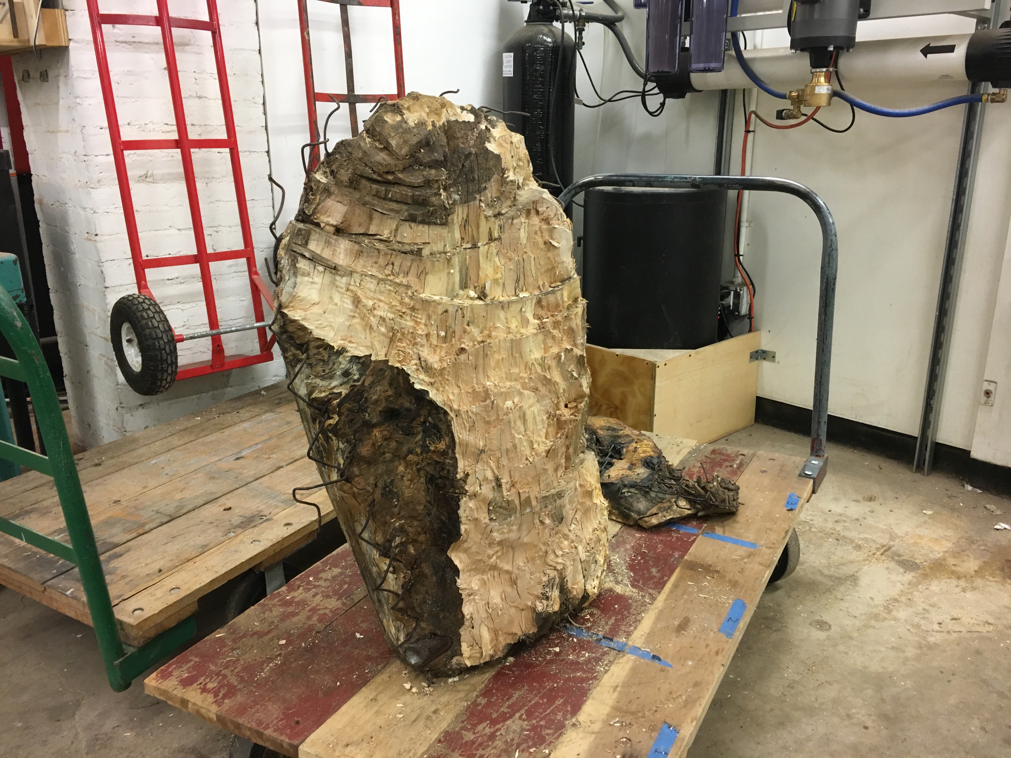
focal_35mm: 29
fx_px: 847
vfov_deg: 48.2
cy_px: 379
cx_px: 506
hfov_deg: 61.7
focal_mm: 4.15
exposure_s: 1/30
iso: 100
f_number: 2.2
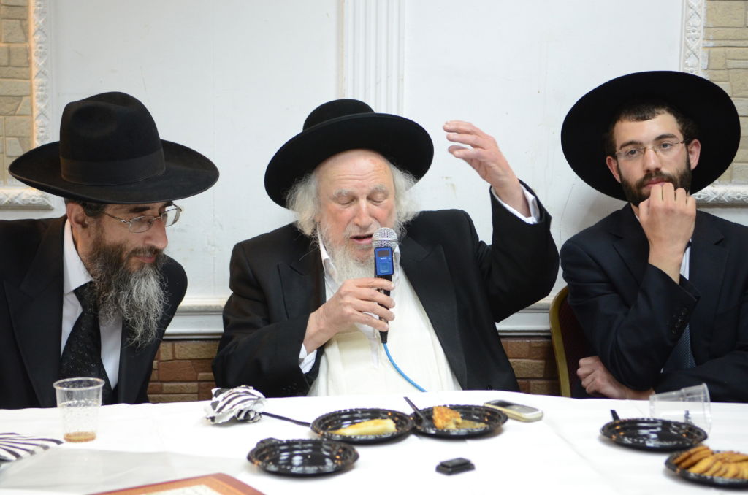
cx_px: 374
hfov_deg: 27.0
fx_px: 1555
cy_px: 248
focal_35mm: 75
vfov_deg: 18.1
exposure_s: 1/80
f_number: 2.8
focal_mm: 50
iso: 1250
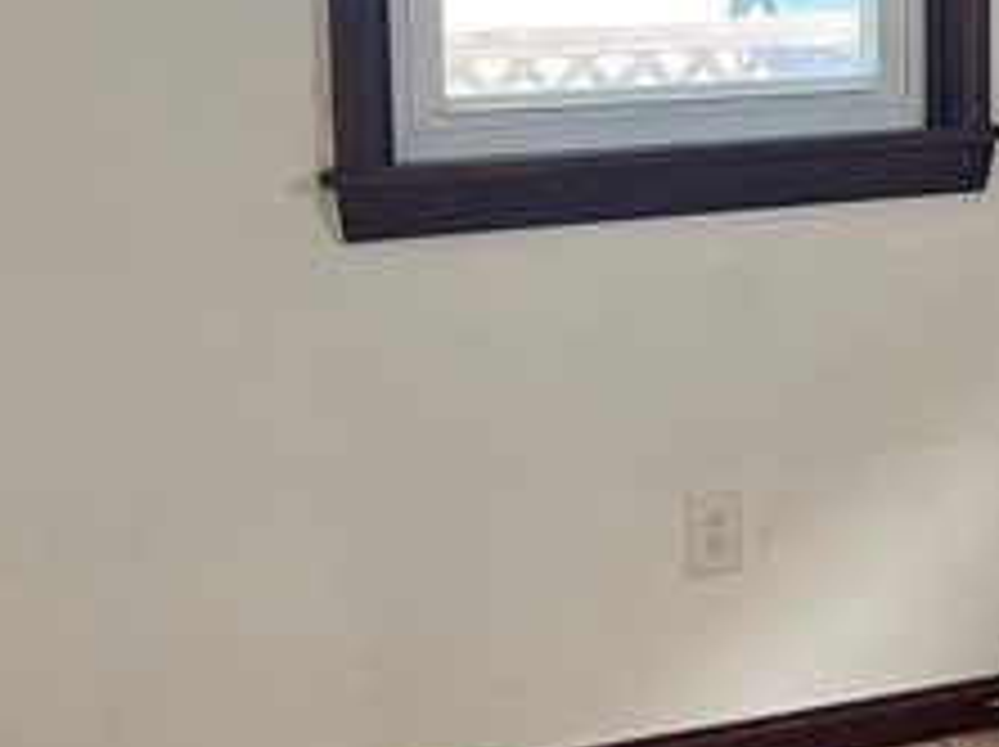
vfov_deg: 19.3
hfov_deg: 25.0
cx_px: 958
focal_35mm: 75
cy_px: 94
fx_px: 2162
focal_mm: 5.1
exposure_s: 1/60
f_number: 1.6
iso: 160
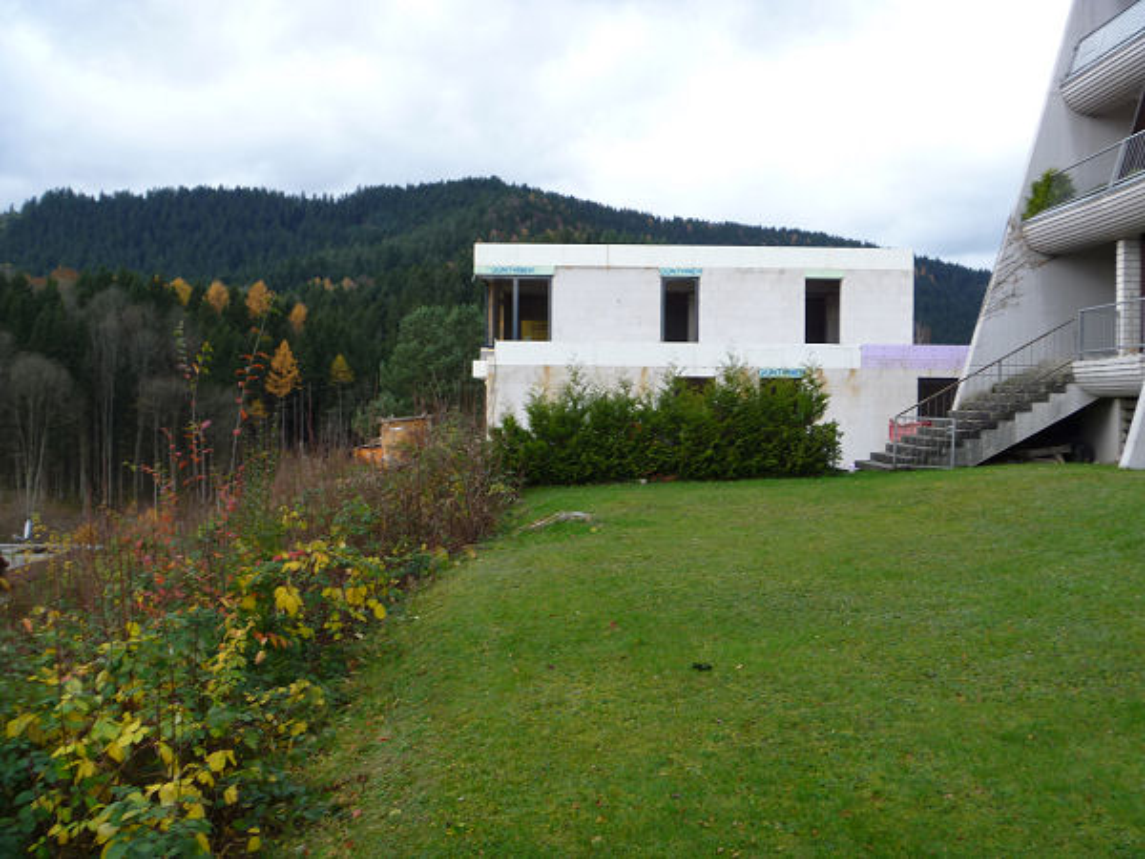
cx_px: 572
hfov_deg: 52.6
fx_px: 1158
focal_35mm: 35
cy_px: 430
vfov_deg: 40.7
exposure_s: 1/40
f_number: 3.5
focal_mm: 6.3
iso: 80
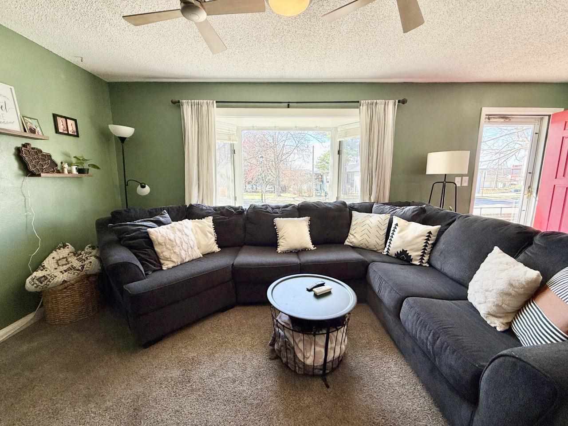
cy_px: 213
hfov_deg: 102.1
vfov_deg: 85.7
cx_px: 284
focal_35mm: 14
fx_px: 230
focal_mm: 2.22
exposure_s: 1/120
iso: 50
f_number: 2.2
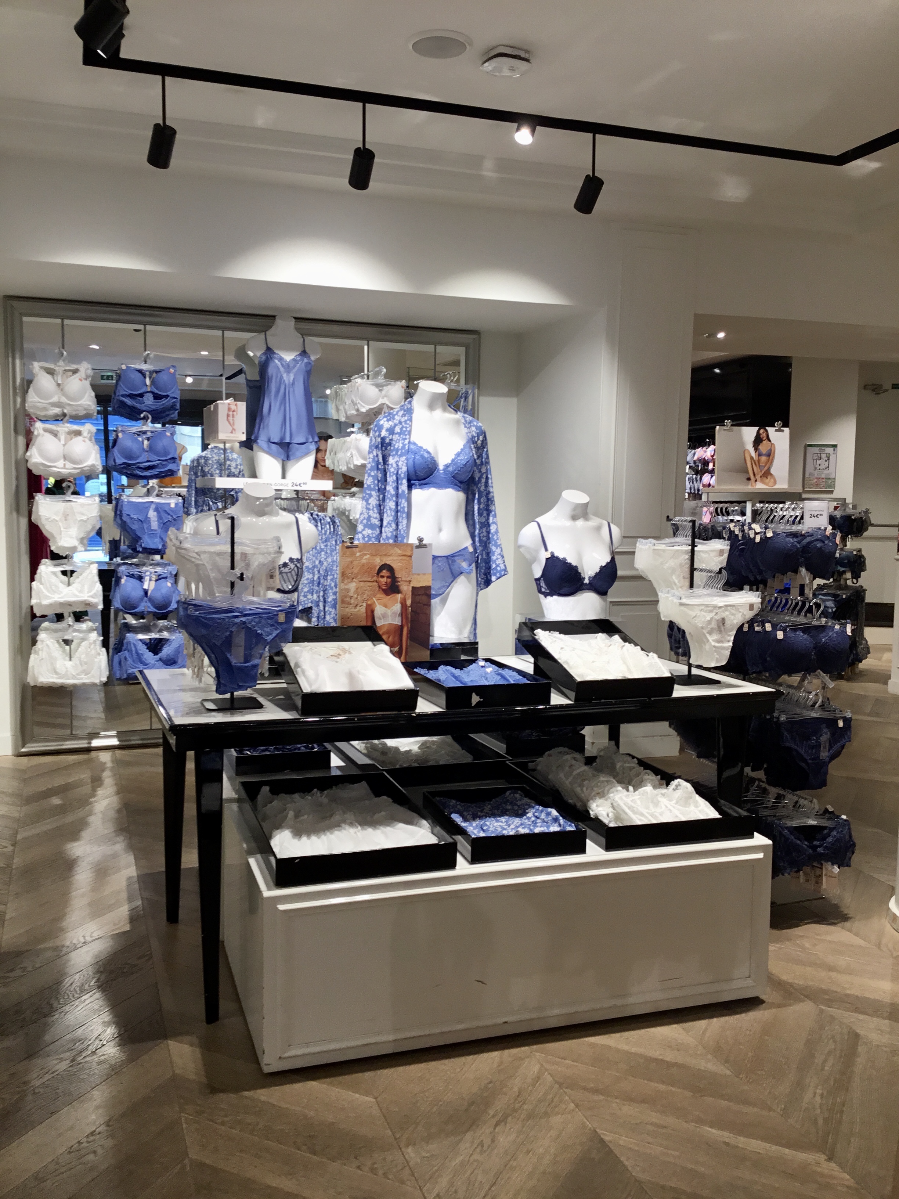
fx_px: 1073
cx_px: 450
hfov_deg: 45.4
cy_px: 600
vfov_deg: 58.4
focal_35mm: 31
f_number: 2.4
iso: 25
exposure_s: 1/50
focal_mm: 3.3
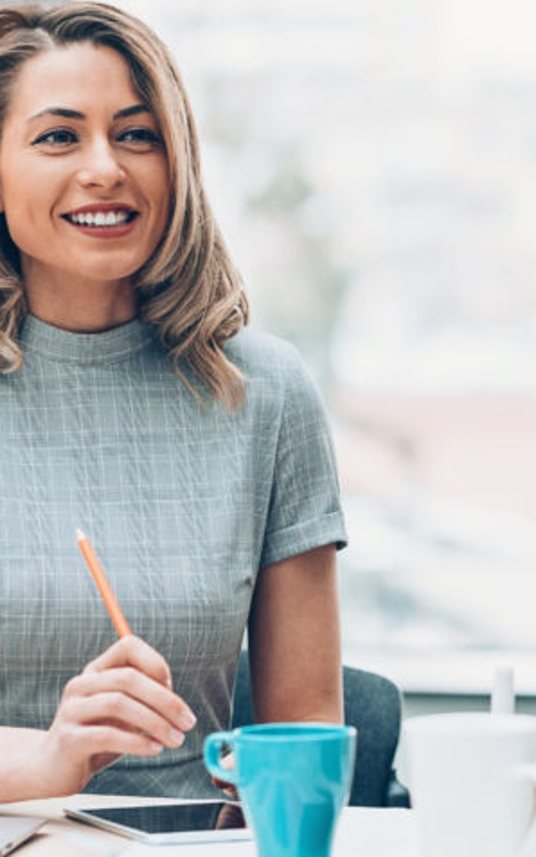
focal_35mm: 186
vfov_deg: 11.3
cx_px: 322
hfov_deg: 7.1
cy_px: 455
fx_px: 4349
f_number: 2.2
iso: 800
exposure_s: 1/500
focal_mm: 85
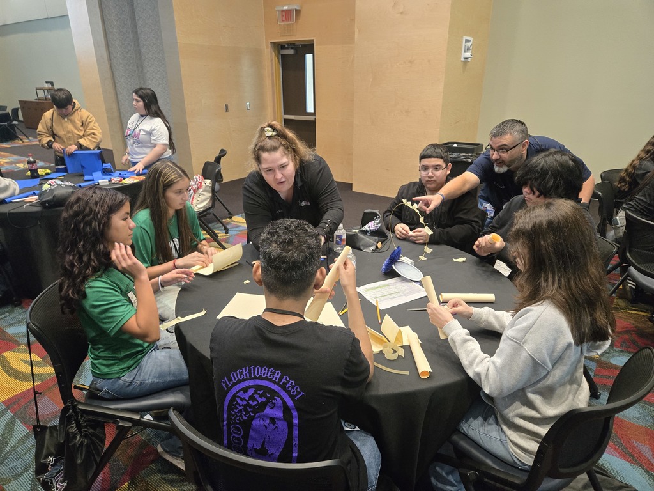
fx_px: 435
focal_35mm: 23
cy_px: 246
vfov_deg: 58.9
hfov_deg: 73.9
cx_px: 327
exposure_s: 1/120
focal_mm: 5.4
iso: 1000
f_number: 1.8
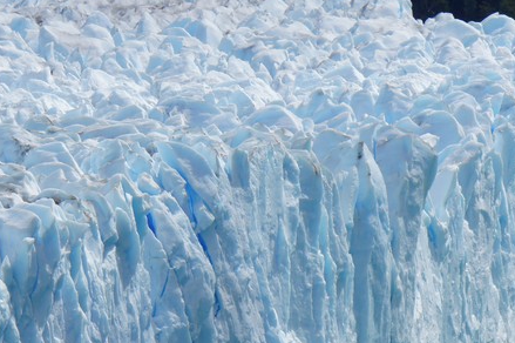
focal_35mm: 562
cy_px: 282
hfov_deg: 3.7
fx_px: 8033
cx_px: 84
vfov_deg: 2.4
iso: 200
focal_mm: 152
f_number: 13
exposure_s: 1/640
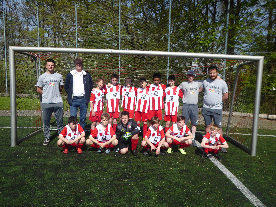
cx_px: 138
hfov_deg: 61.7
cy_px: 104
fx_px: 231
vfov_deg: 48.2
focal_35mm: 29
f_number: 3.5
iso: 80
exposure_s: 1/1000
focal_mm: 5
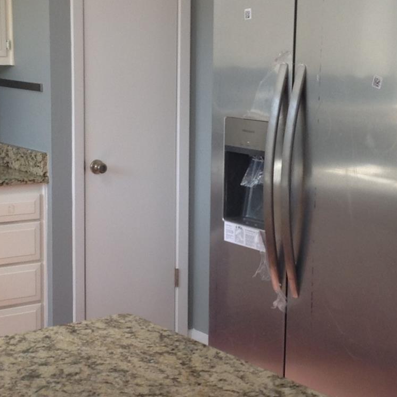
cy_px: 200
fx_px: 1038
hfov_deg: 21.6
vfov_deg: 21.7
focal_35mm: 80
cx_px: 208
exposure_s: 1/30
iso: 32
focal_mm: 3.3
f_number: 2.4
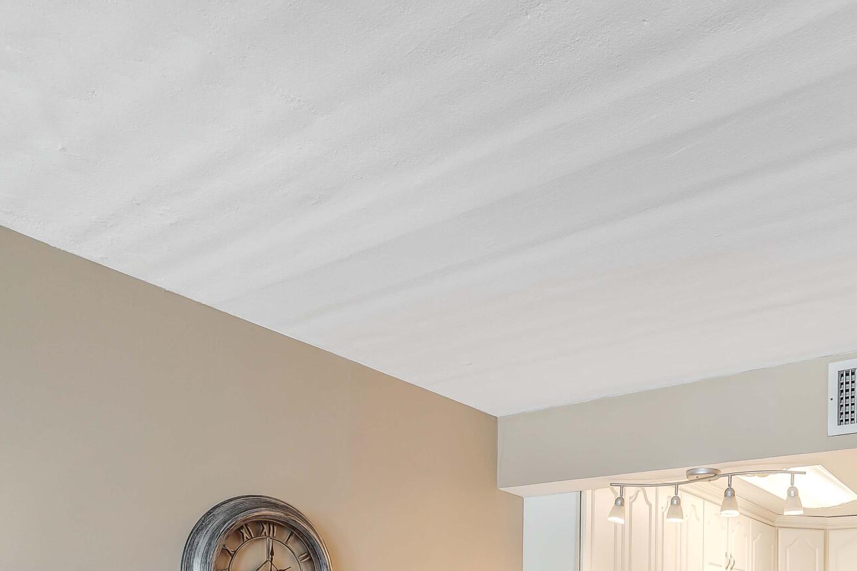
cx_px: 626
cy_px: 665
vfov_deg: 36.9
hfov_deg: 62.3
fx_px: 666
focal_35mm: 28
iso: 100
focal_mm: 12
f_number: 5.6
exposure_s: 1/13
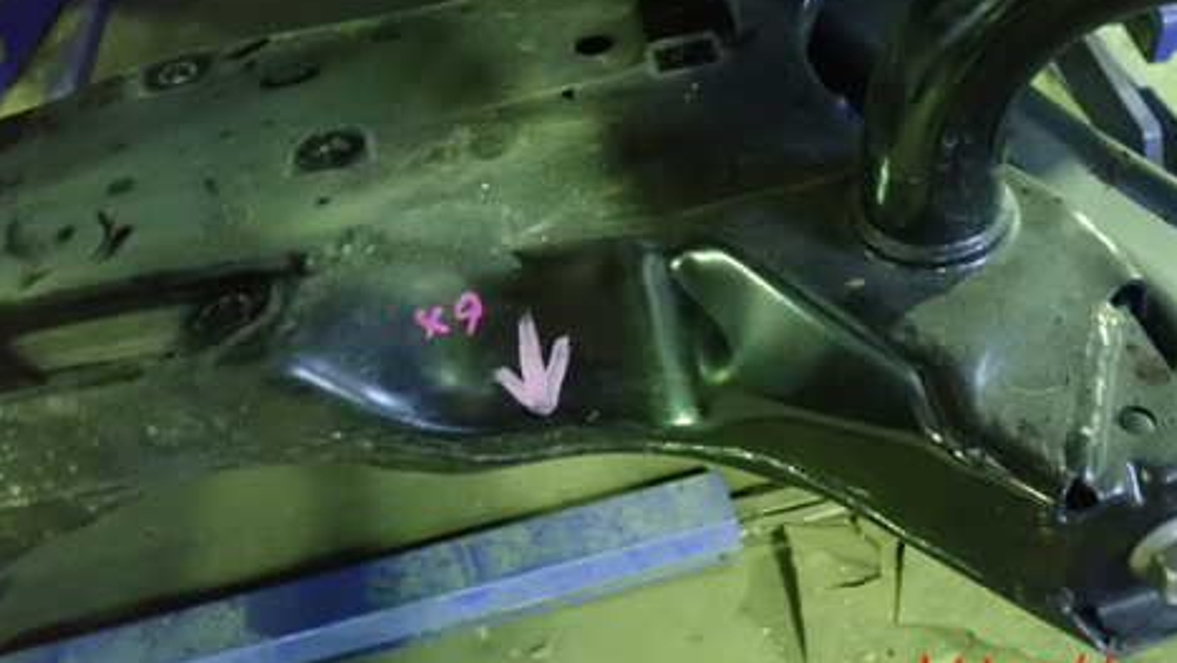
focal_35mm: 42
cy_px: 146
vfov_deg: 27.9
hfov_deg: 47.9
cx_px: 733
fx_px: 1311
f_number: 2.3
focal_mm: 5.5
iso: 1600
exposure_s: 1/15
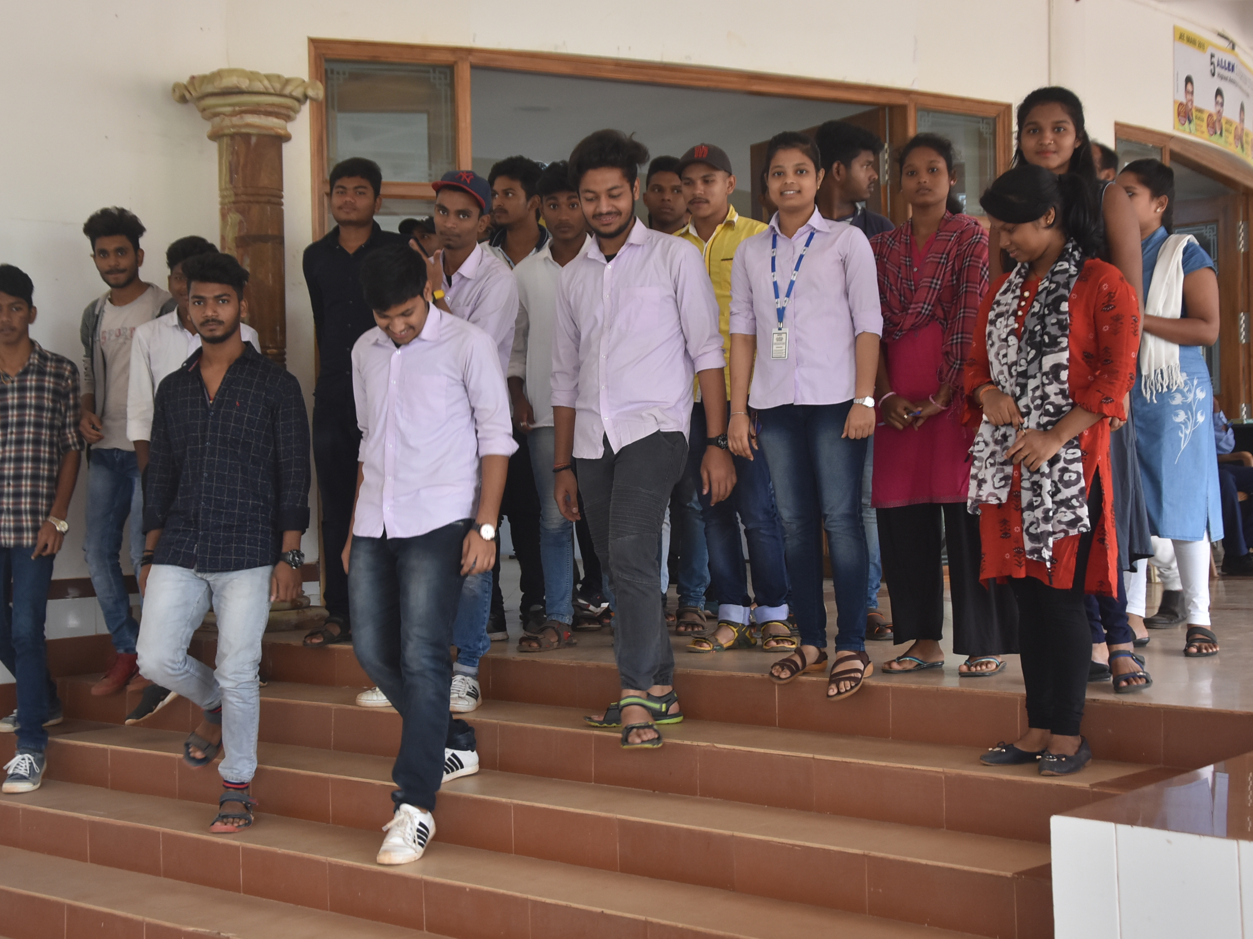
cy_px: 451
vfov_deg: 26.1
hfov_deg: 34.3
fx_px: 2027
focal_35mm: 56
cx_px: 584
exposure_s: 1/80
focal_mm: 32
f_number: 4.5
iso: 800
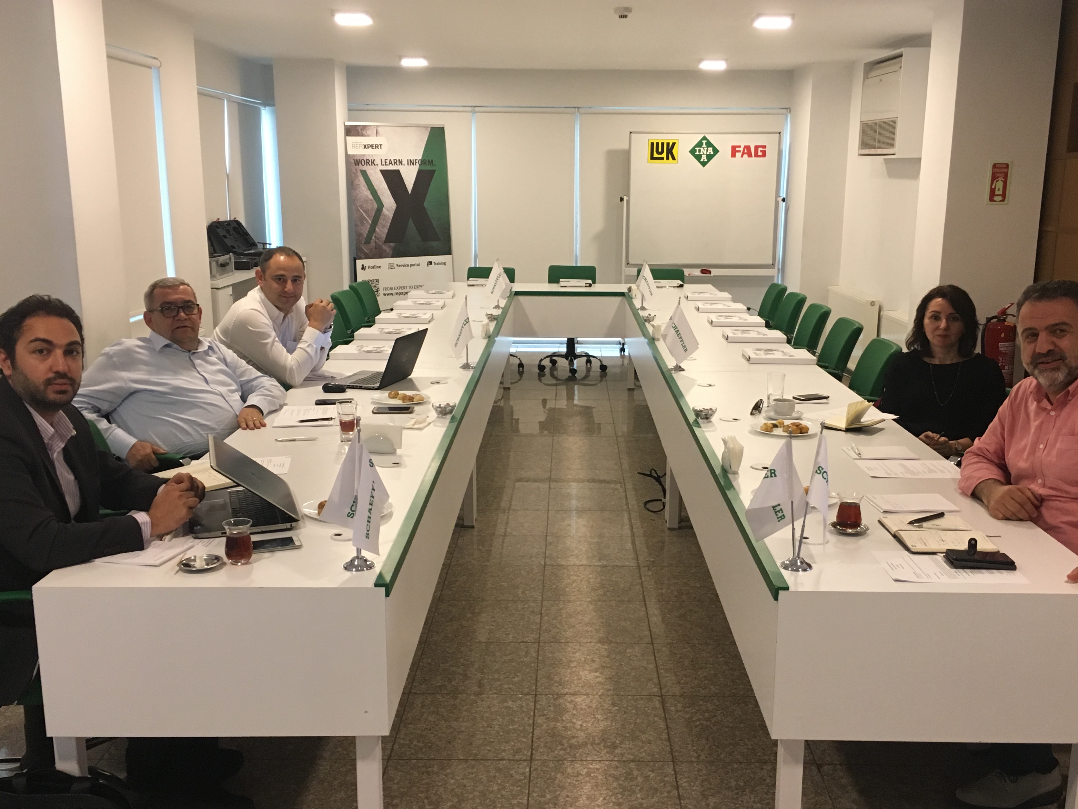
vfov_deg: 40.7
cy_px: 440
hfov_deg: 52.6
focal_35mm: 35
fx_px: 1090
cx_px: 567
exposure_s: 1/30
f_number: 2.2
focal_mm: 4.15
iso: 125
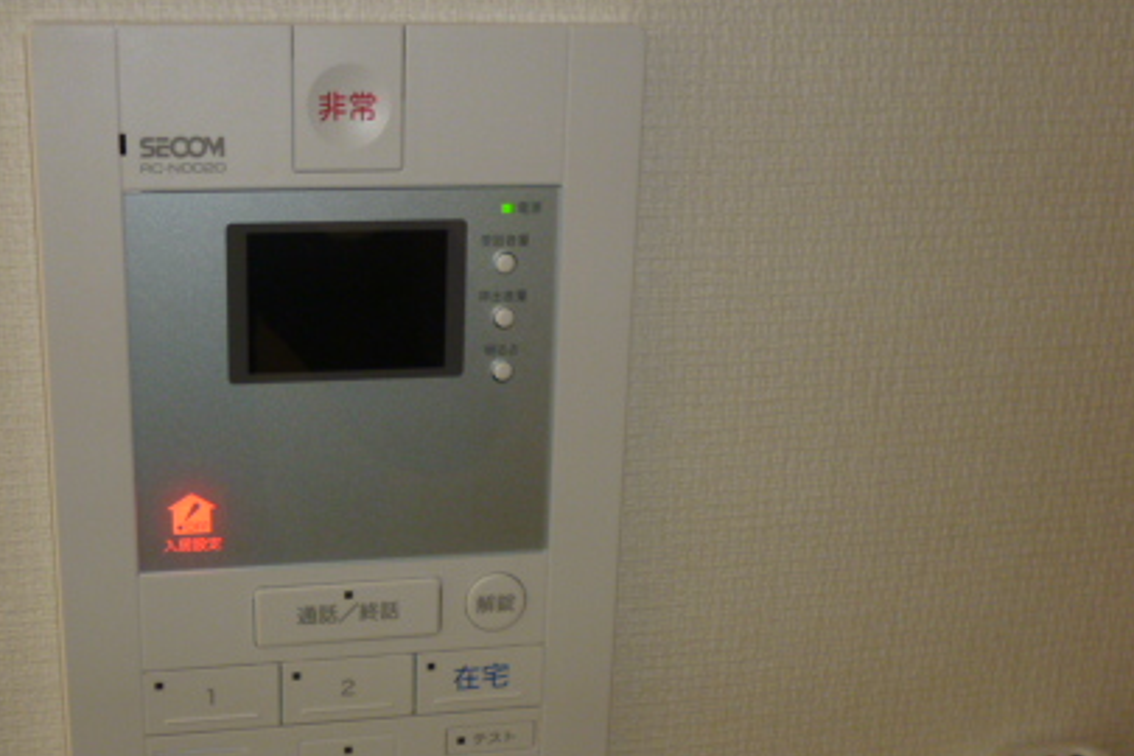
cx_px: 370
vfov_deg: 29.1
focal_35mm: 46
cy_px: 473
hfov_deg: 42.1
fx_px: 1449
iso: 160
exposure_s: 1/60
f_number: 3.1
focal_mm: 5
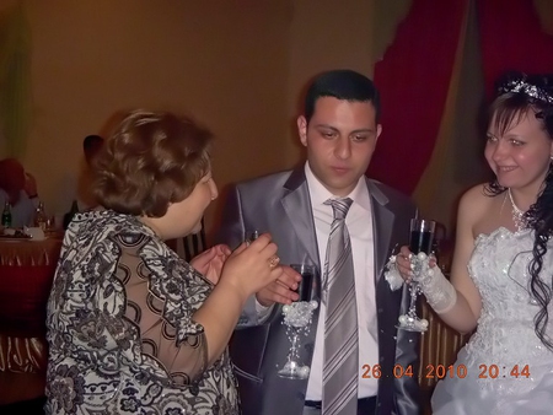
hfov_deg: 25.6
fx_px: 1215
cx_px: 276
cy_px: 208
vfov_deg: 19.4
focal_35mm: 76
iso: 640
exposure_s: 1/320
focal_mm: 12.6
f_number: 3.8
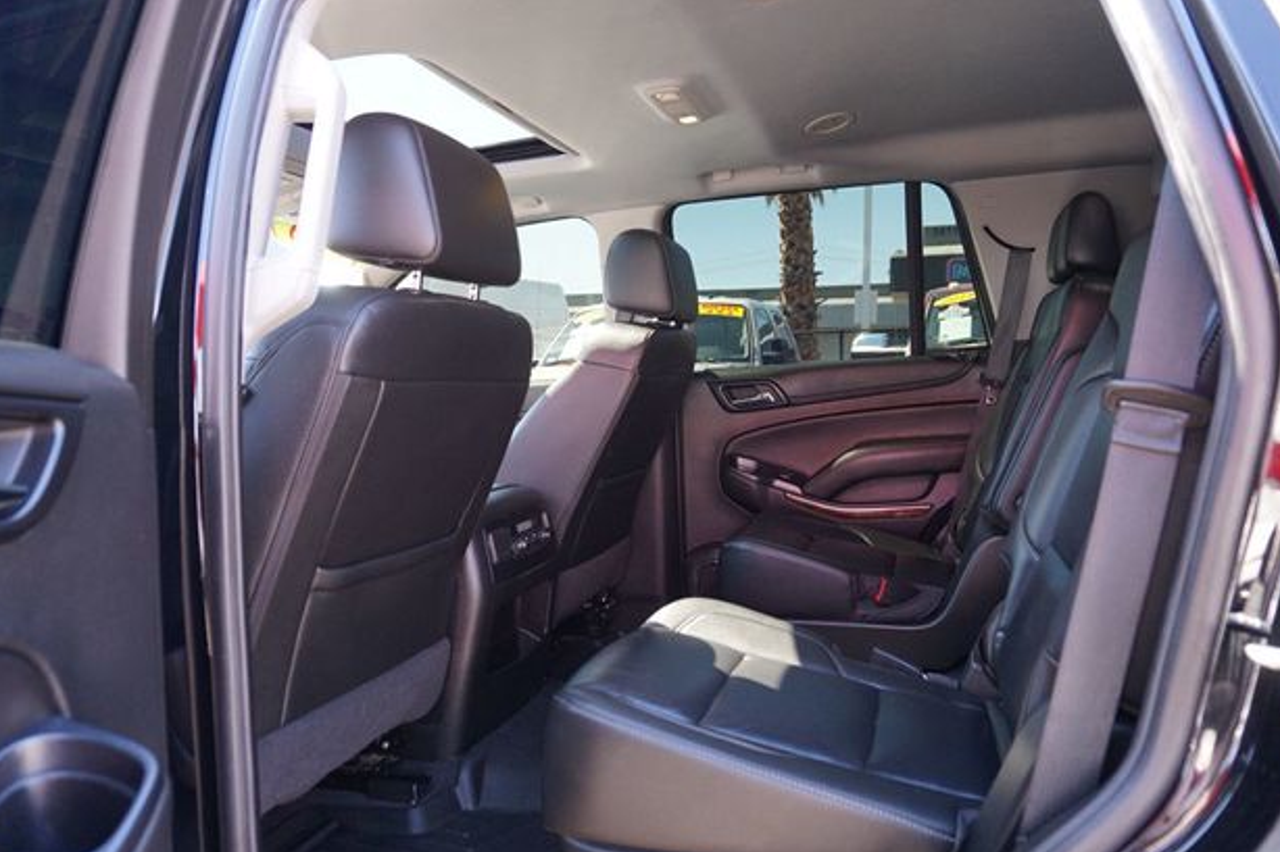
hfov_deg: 71.5
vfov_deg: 51.3
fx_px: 889
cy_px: 437
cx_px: 646
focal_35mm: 25
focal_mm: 16
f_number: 4
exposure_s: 1/160
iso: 800
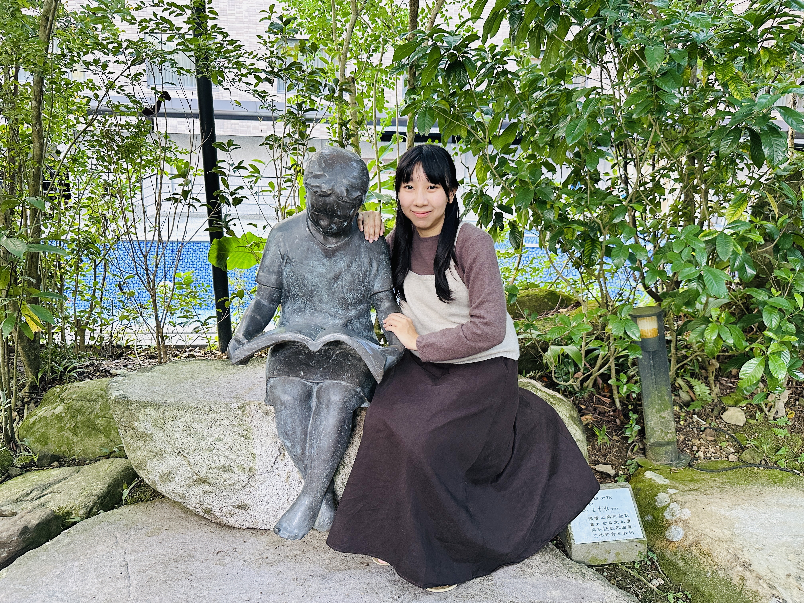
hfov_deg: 71.6
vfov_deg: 56.8
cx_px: 402
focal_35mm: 24
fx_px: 557
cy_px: 302
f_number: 1.78
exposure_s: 1/60
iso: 400
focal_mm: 6.86
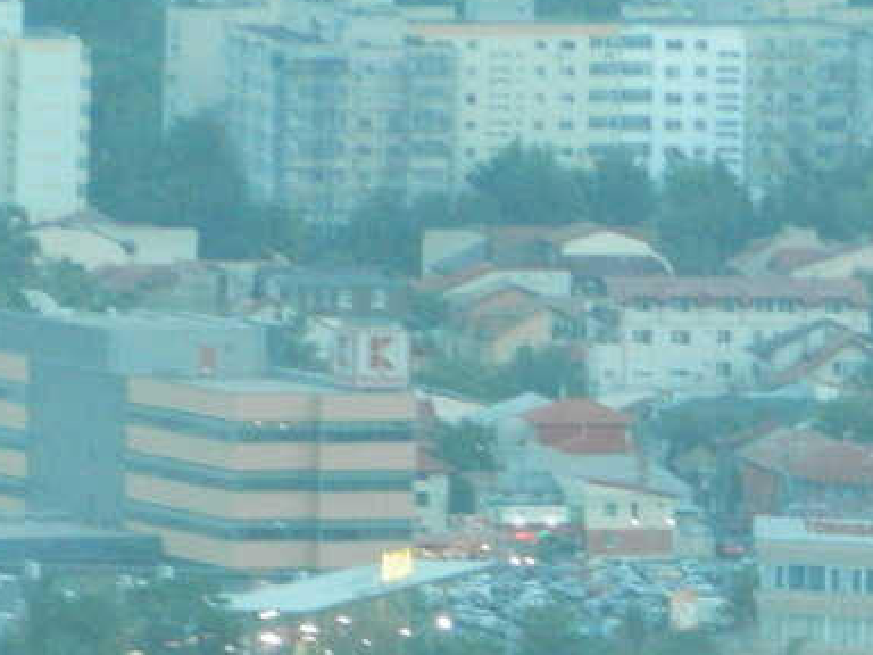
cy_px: 575
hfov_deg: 2.4
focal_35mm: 827
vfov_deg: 1.8
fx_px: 20857
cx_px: 716
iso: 1000
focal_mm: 70.9
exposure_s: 1/15
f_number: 5.7
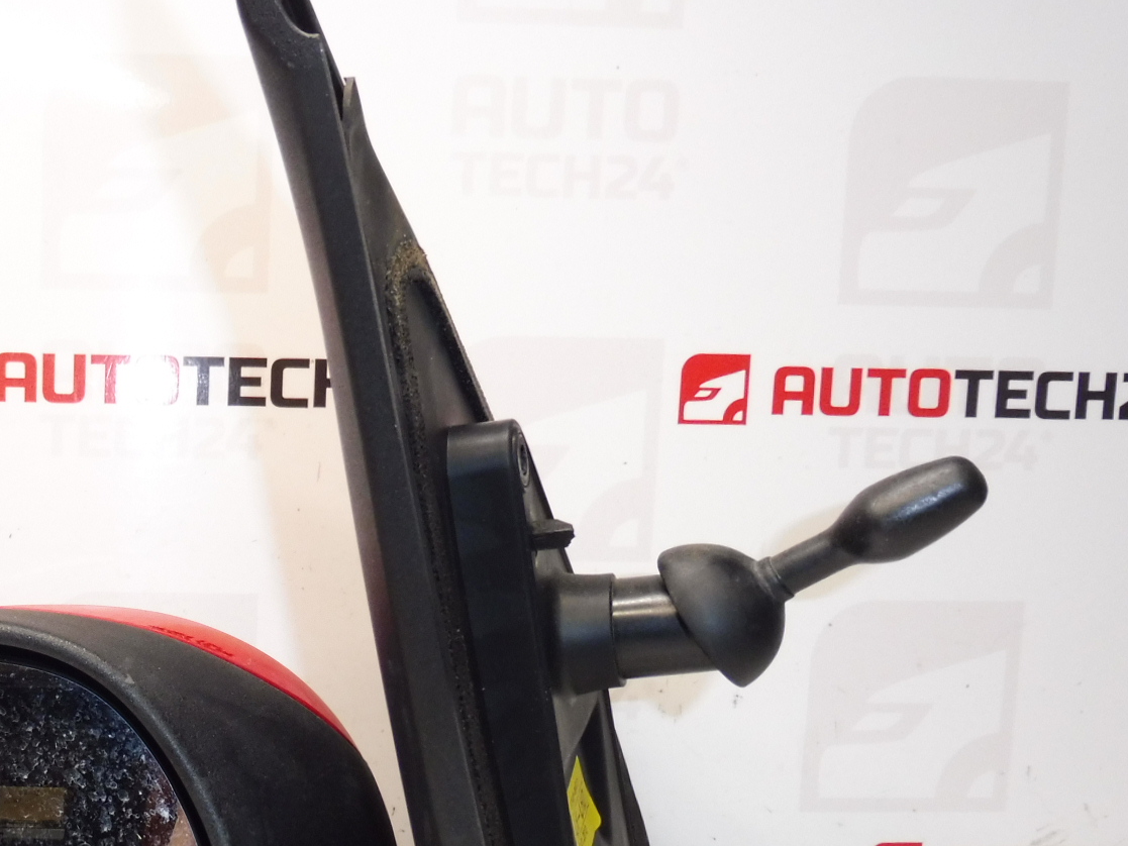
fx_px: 1434
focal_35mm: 44
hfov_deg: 39.8
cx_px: 113
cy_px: 629
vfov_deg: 32.3
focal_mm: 4.3
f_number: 3.5
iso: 200
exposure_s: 1/80
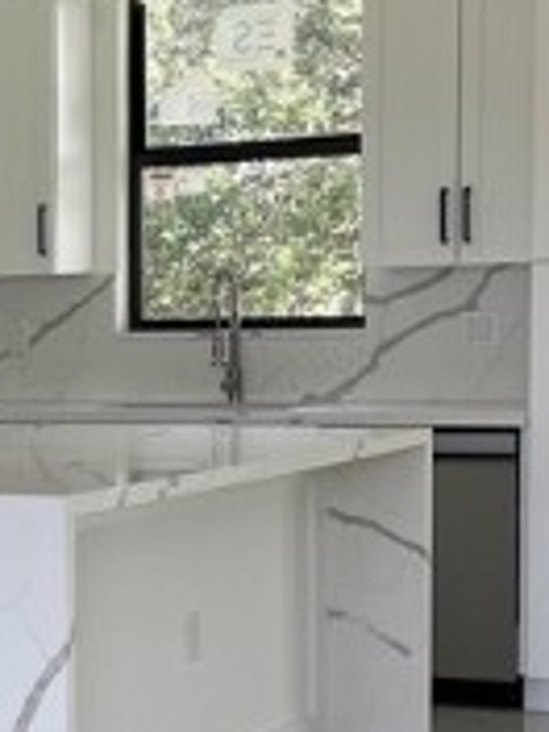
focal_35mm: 109
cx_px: -528
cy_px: 512
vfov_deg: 18.0
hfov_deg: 12.1
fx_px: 2305
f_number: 1.6
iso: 32
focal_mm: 5.1
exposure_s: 1/195
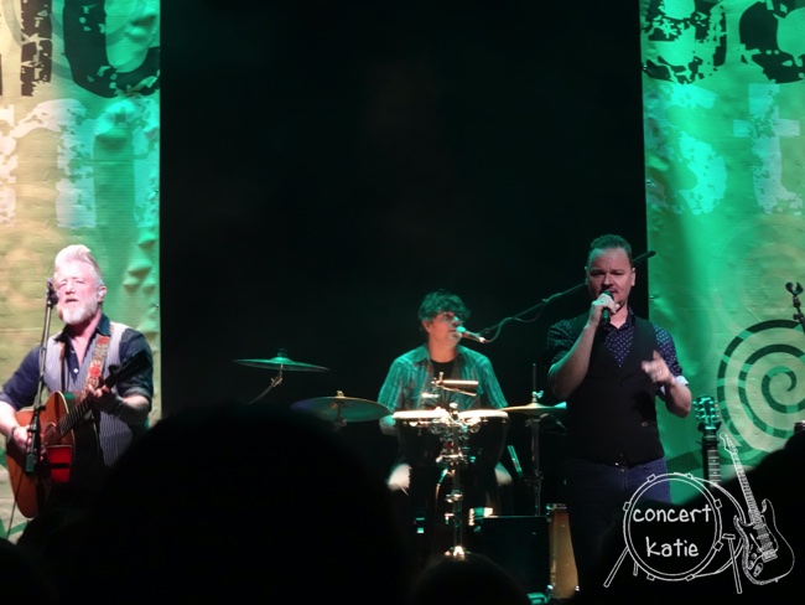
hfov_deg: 15.2
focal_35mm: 130
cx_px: 402
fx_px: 3024
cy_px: 302
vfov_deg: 11.4
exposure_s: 1/20
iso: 800
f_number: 5.6
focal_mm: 20.59
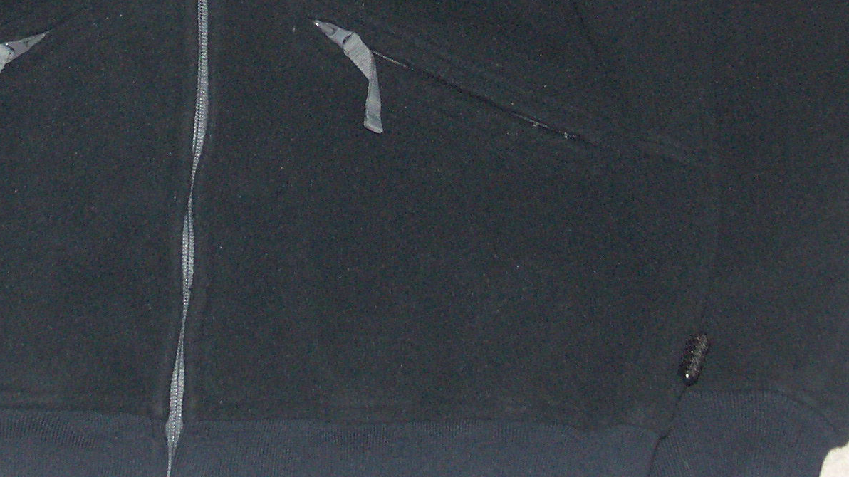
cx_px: 200
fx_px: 2476
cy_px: -116
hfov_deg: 19.3
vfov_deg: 10.8
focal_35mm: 110
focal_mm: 12.17
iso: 200
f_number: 2.8
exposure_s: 1/50
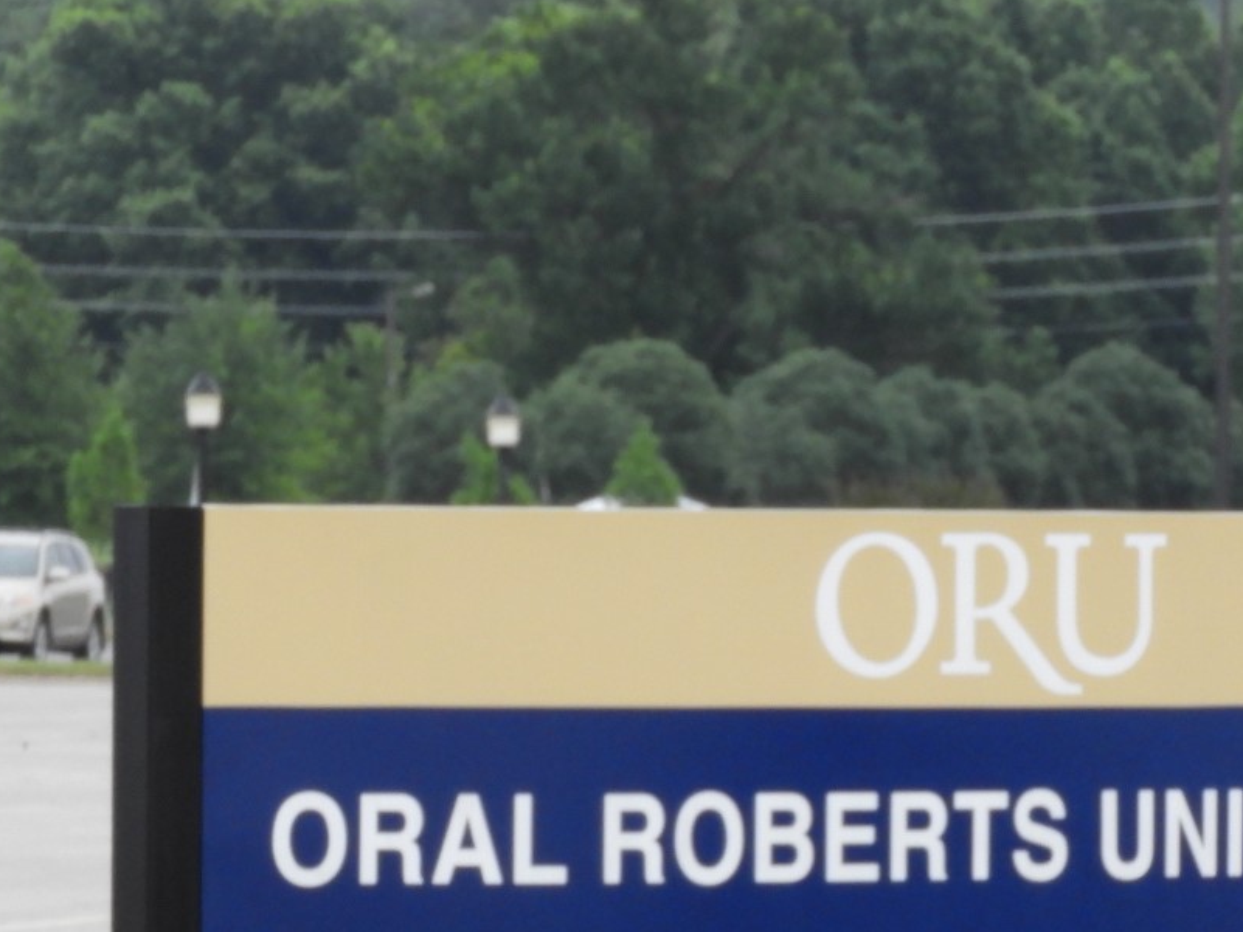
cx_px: 877
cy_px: 754
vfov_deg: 2.8
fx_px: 19357
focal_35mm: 539
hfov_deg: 3.7
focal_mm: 53.7
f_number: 5.5
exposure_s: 1/80
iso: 400
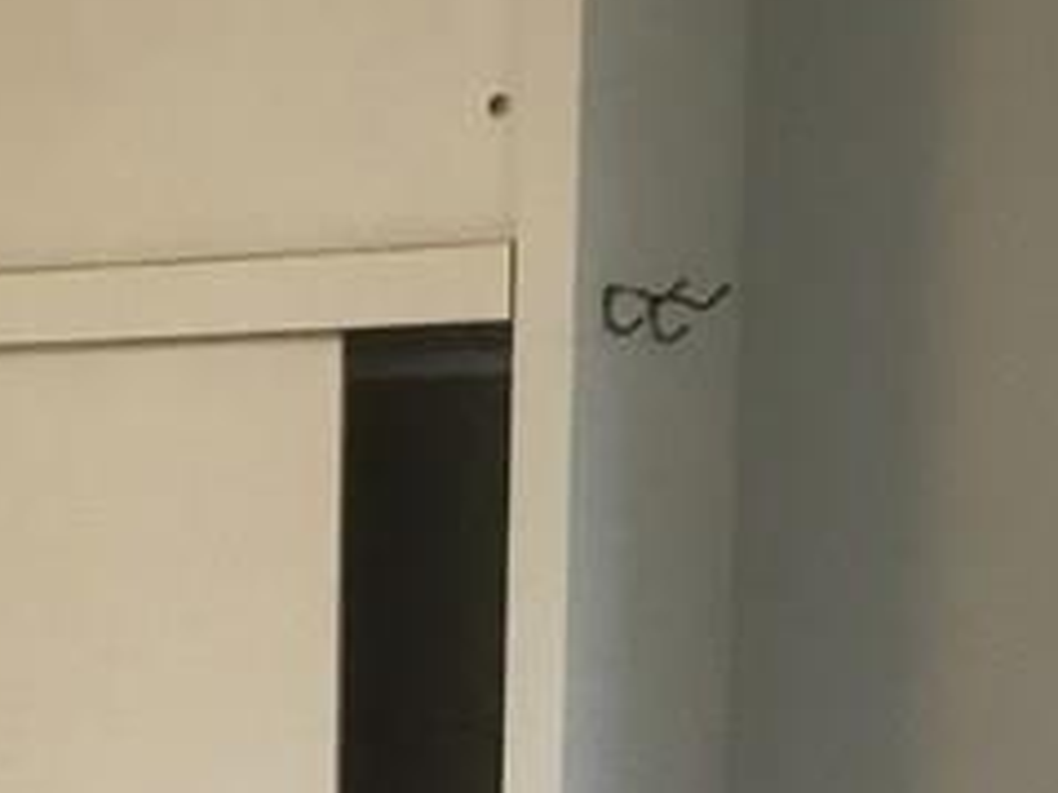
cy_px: 1028
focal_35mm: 133
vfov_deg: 10.9
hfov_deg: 14.4
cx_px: -212
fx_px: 4063
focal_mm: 3.3
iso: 80
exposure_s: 1/30
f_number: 2.4
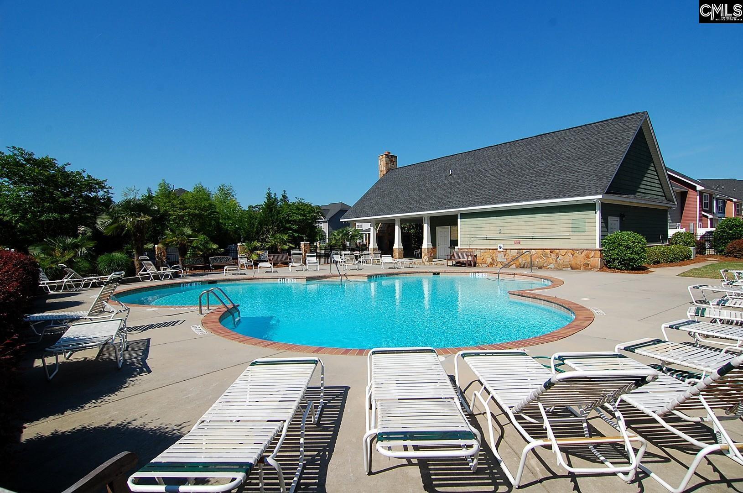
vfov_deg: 67.2
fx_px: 371
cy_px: 246
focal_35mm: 18
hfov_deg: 90.1
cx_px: 372
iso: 200
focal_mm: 12
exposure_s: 1/500
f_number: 9
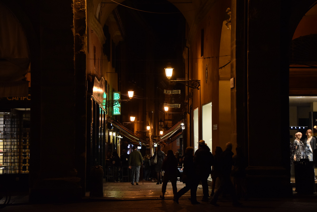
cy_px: 106
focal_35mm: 98
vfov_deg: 14.0
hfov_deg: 20.9
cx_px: 158
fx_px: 858
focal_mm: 65
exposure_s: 1/100
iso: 2200
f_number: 5.6
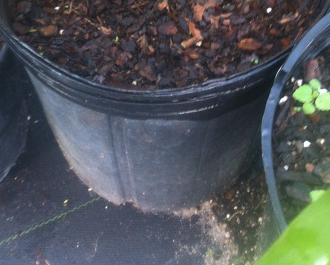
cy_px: -27
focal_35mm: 63
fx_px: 616
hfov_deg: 29.8
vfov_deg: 22.8
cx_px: 117
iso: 125
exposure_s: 1/15
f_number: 2.8
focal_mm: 3.85
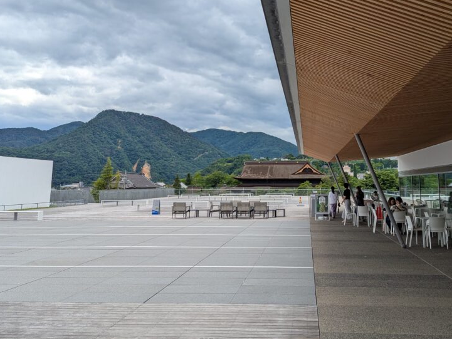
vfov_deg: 39.2
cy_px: 111
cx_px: 285
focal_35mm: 36
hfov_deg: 50.8
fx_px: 470
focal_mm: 6.81
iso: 45
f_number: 1.85
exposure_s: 1/1490
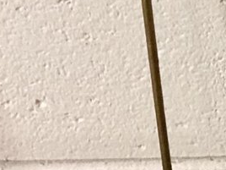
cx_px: 580
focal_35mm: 175
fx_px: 1143
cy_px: -51
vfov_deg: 8.4
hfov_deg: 9.7
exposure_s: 1/40
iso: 400
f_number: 2.4
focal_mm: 3.3
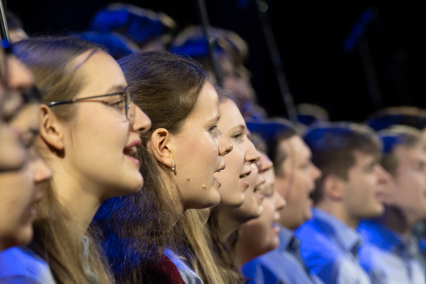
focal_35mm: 263
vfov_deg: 5.2
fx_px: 3112
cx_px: 325
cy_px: 185
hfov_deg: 7.8
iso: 1000
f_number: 4.5
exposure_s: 1/200
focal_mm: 130
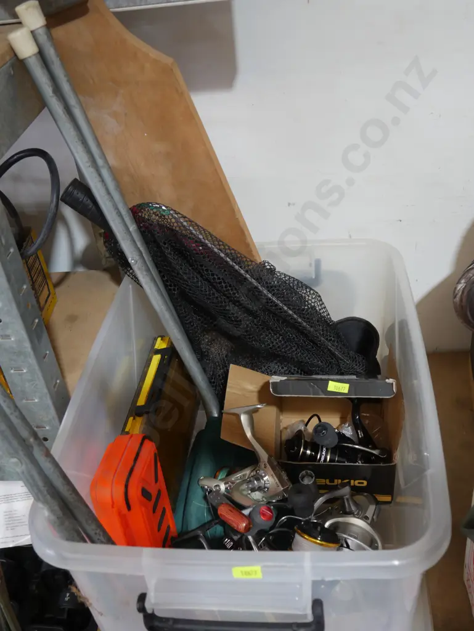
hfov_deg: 39.7
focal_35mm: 36
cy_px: 316
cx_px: 237
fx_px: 657
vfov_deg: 51.3
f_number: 4
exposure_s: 1/60
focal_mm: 18
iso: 800
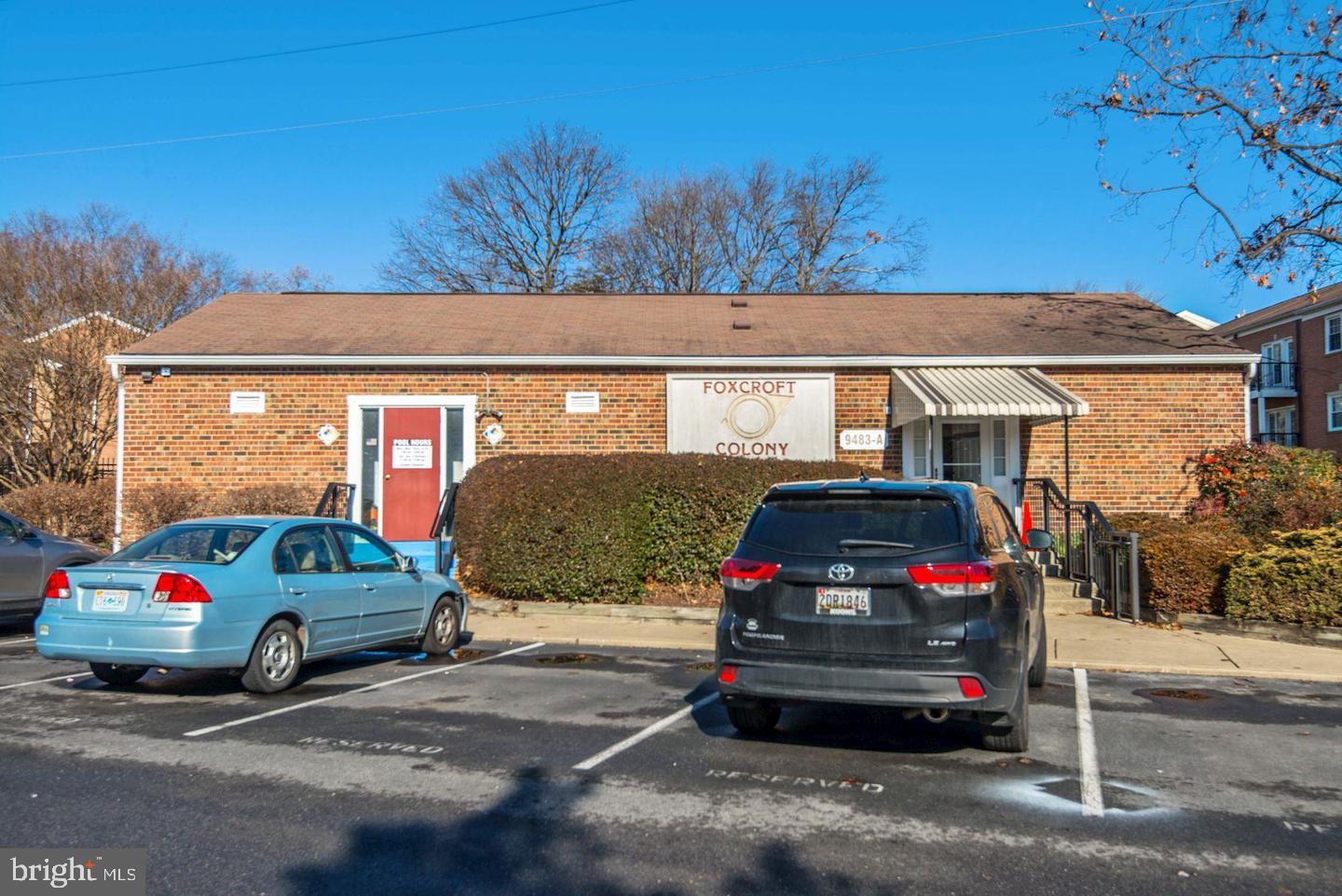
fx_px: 1119
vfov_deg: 43.6
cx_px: 671
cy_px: 448
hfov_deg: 61.9
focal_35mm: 30
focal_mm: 30
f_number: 8
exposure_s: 1/400
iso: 100
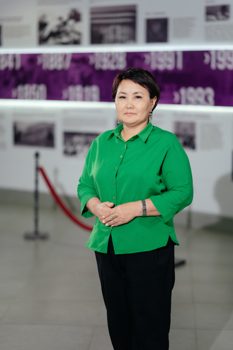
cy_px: 175
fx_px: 826
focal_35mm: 85
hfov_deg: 16.0
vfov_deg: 23.9
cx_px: 116
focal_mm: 85
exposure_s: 1/160
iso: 125
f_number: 2
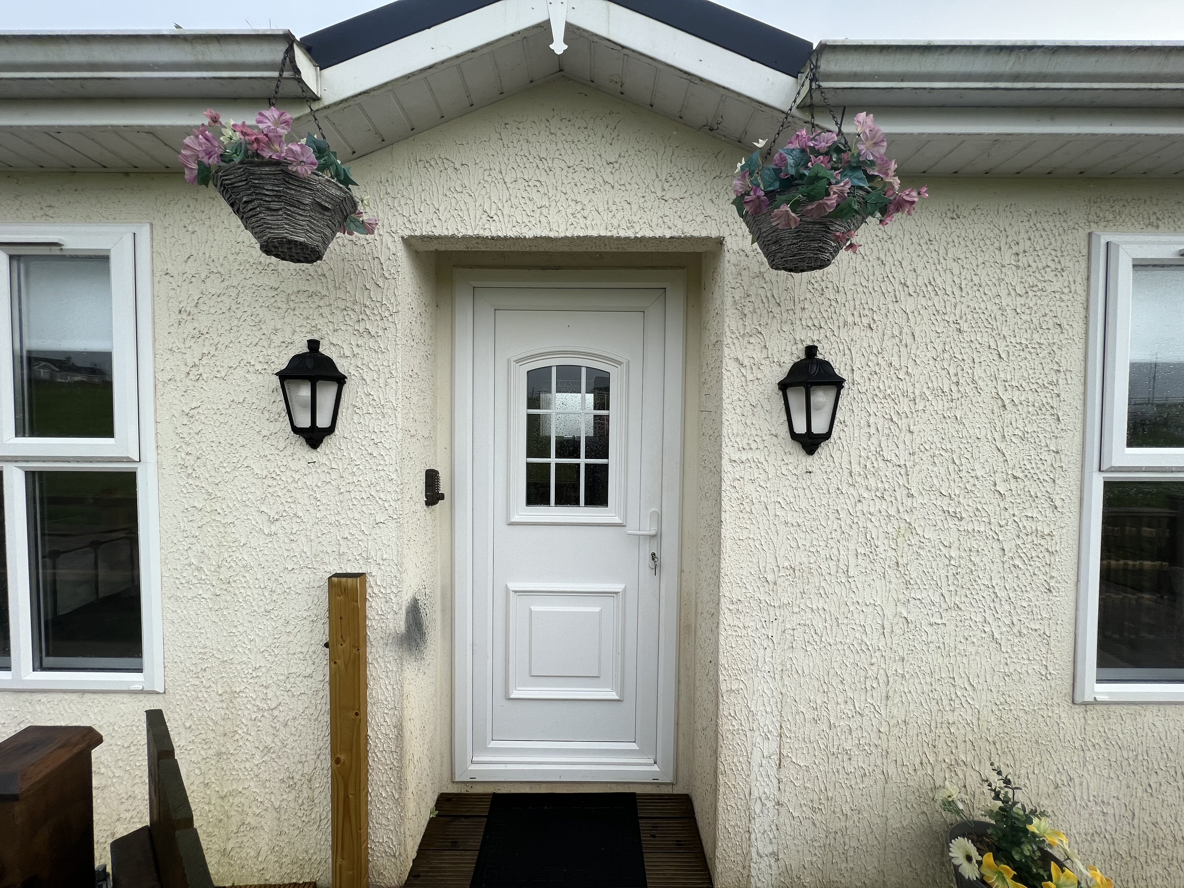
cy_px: 444
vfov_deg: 89.9
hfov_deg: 106.2
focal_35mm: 13
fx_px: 445
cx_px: 592
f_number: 1.8
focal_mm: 1.57
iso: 32
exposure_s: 1/539
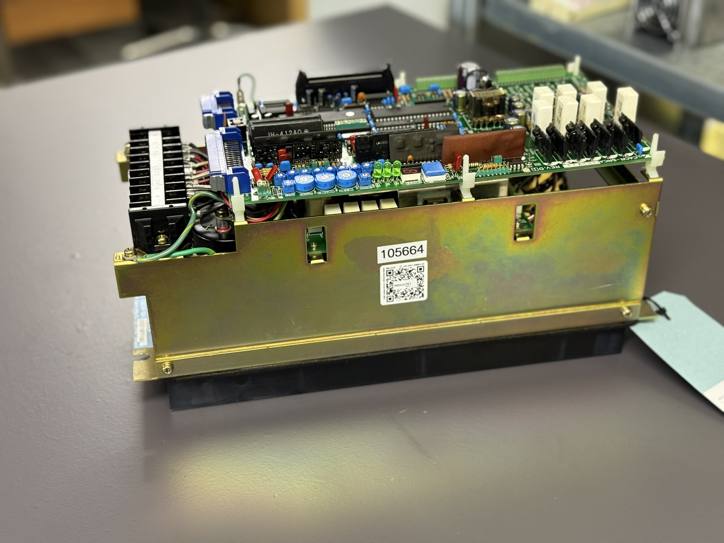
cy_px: 272
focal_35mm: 48
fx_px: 1004
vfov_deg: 30.3
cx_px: 362
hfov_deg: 39.7
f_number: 1.78
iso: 200
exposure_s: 1/33
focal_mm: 6.76
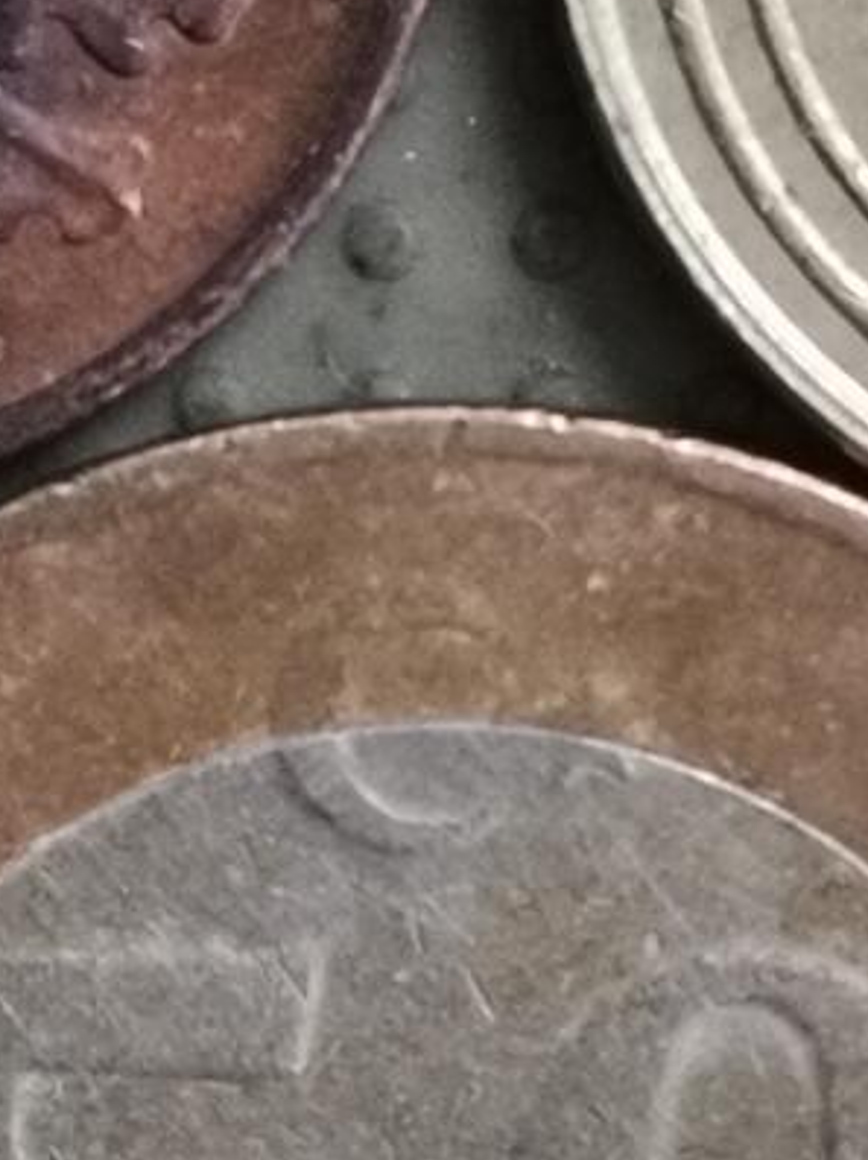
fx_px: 7903
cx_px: 503
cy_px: 573
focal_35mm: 236
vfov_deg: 8.4
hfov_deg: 6.3
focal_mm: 4.75
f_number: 1.8
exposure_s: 1/25.7
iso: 400
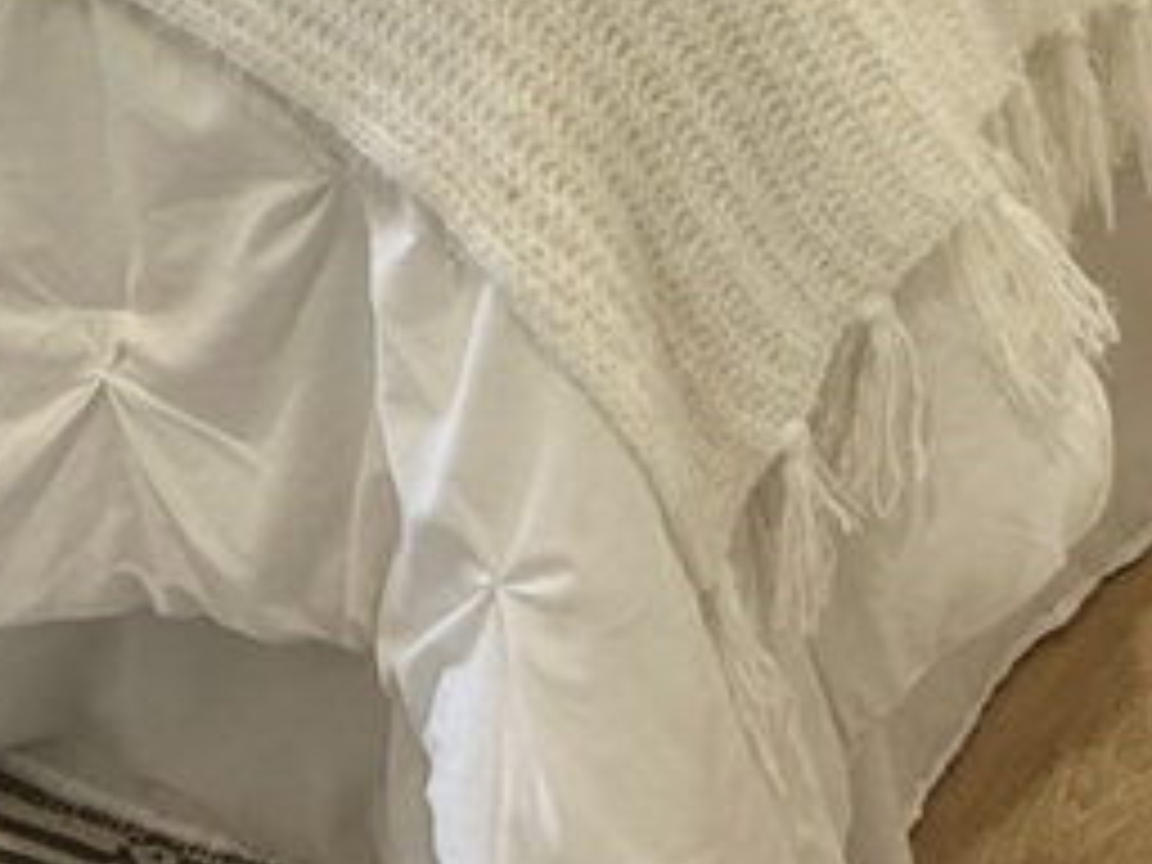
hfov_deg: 18.9
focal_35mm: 104
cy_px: -634
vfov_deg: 13.0
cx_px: 580
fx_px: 3461
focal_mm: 5.7
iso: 125
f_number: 1.5
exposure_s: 1/120
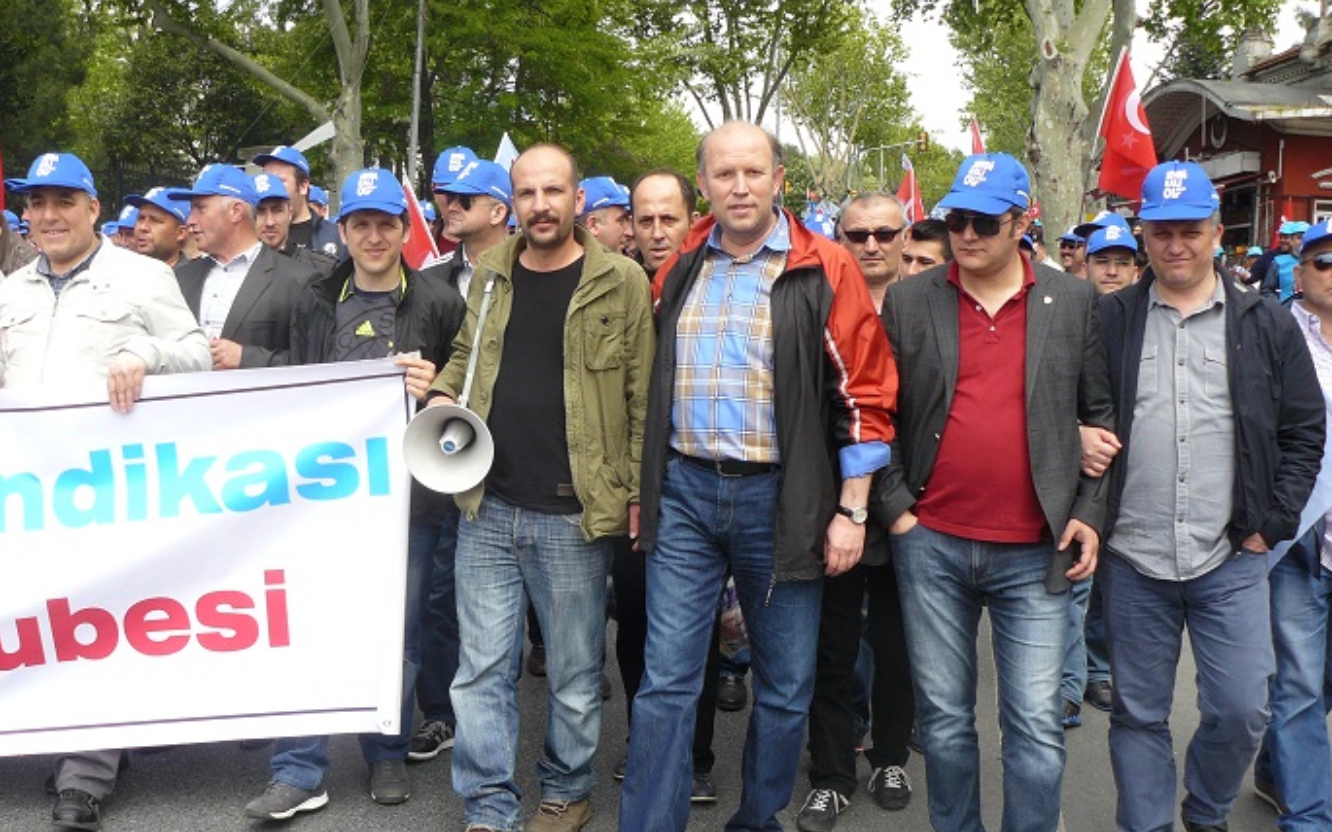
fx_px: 1416
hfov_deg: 50.4
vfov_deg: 32.7
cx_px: 679
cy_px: 475
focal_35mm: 39
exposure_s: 1/200
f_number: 5
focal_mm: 6
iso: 100
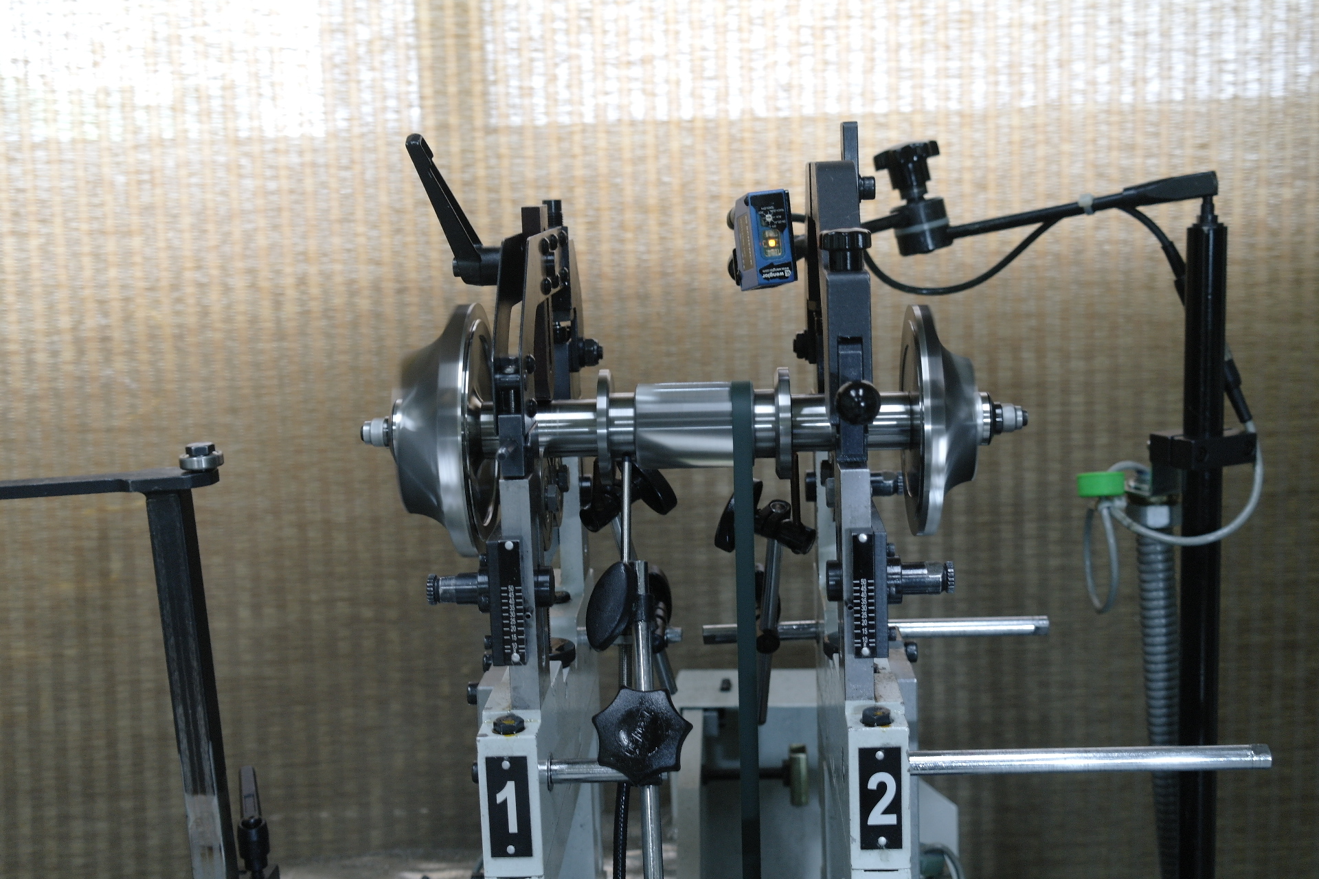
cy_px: 440
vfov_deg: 30.5
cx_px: 660
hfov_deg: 44.5
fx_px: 1612
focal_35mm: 44
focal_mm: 29
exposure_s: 1/25
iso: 400
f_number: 4.5
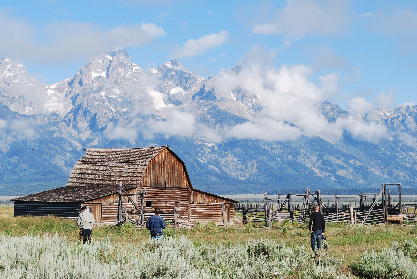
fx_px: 957
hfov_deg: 24.6
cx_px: 208
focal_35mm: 82
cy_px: 140
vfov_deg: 16.6
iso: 160
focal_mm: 55
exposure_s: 1/250
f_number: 10
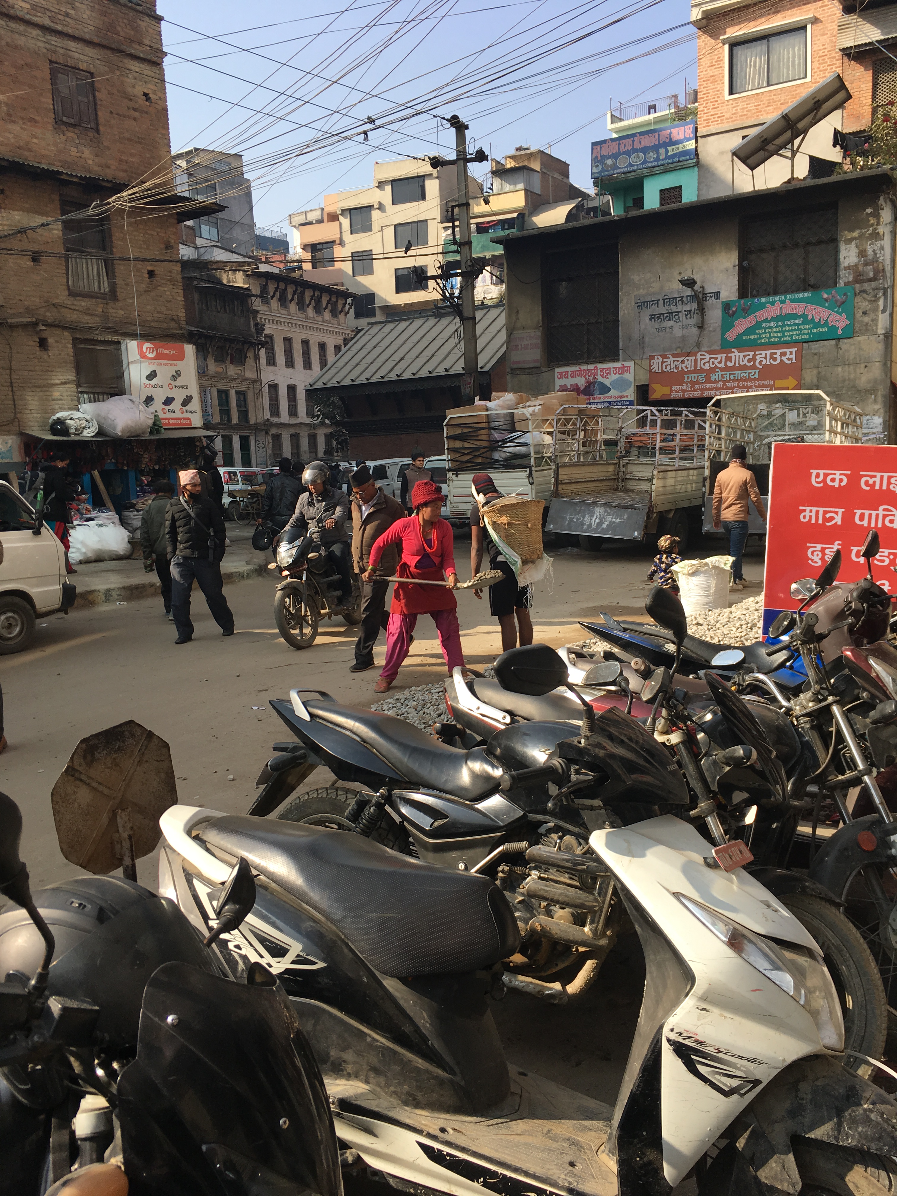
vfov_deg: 61.7
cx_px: 448
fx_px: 1002
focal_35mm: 29
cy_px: 598
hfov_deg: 48.2
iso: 25
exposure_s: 1/732
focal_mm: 4.15
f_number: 2.2
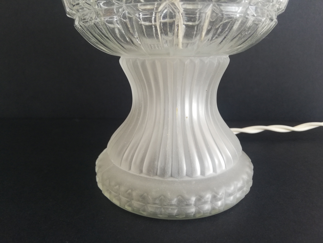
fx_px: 243
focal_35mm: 26
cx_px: 162
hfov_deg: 67.3
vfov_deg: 53.1
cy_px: 122
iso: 160
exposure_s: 1/33.3
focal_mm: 3.81
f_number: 2.2
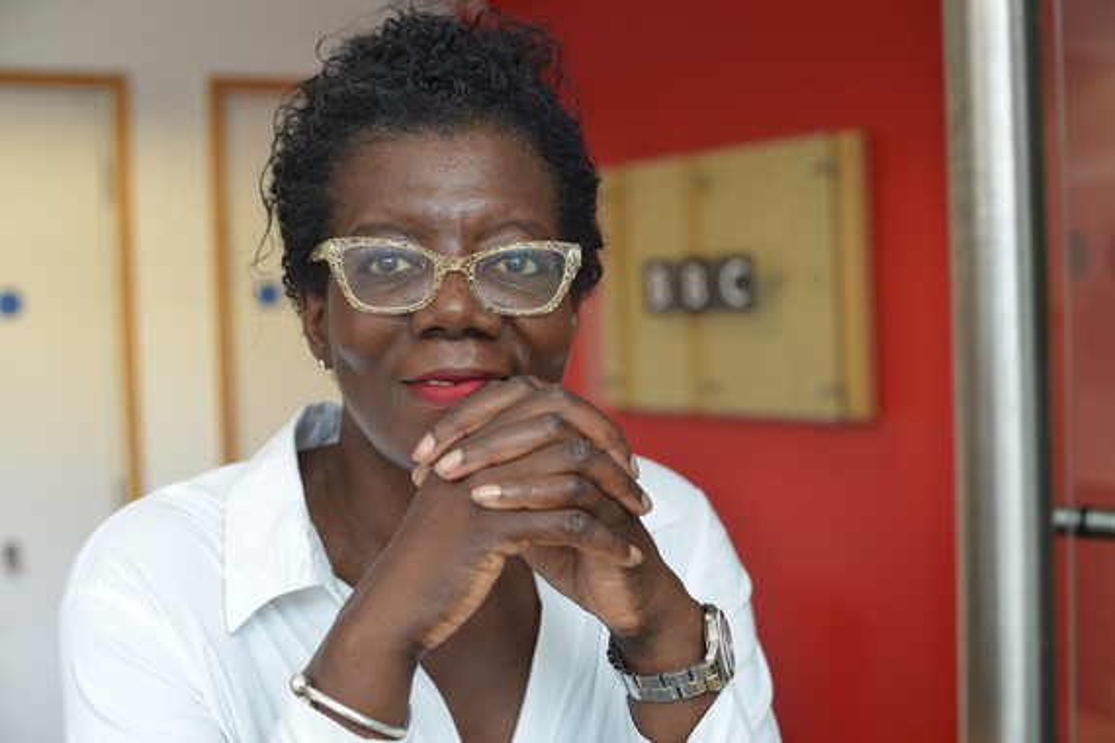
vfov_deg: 27.0
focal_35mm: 50
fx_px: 1548
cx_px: 558
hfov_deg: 39.6
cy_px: 372
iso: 400
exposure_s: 1/100
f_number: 5
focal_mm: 50
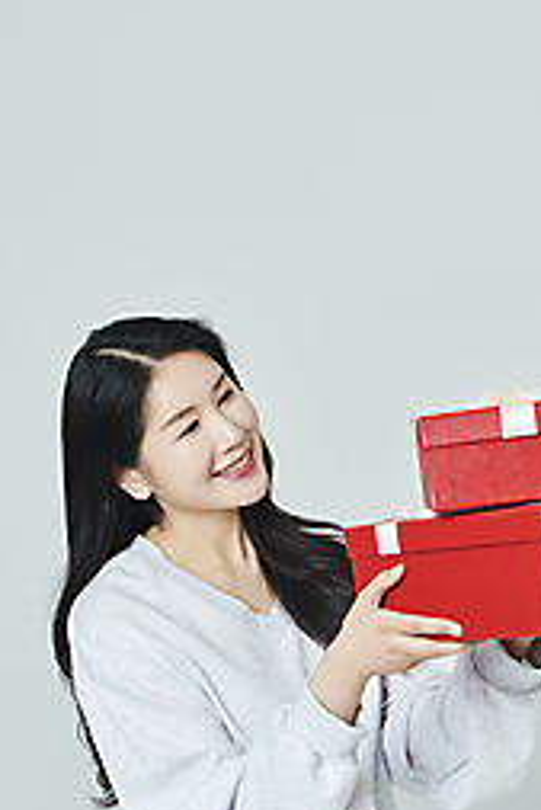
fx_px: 2206
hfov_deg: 14.0
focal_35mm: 98
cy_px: 397
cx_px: 373
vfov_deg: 20.8
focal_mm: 62
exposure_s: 1/125
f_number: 11
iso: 100
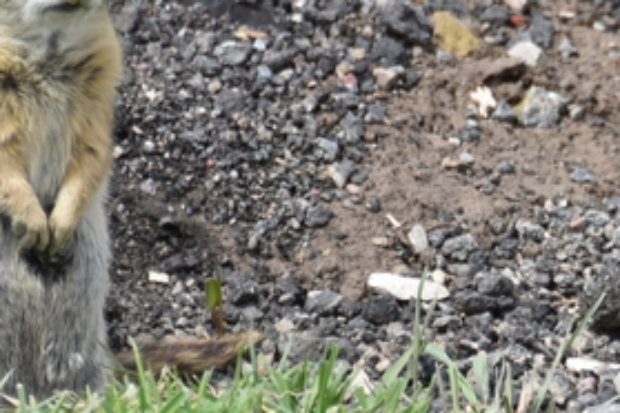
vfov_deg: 1.0
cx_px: 680
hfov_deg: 1.5
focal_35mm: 1376
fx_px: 23696
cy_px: 249
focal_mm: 300
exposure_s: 1/640
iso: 180
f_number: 5.6
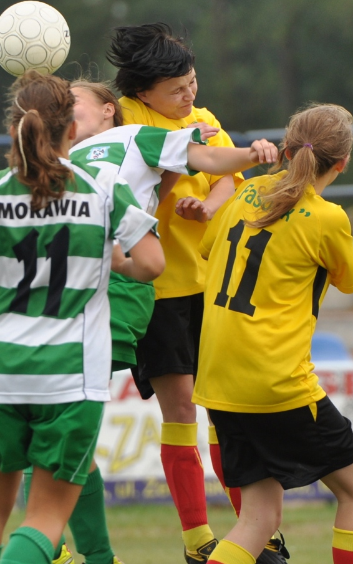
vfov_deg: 5.2
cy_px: 337
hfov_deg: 3.2
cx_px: 150
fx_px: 6246
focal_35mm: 406
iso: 200
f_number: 4
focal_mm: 200
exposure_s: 1/800
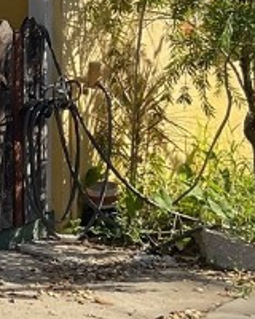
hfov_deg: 9.9
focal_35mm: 145
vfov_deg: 13.2
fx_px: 1368
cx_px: -261
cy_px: 29
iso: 16
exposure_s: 1/1098
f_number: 1.8
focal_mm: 3
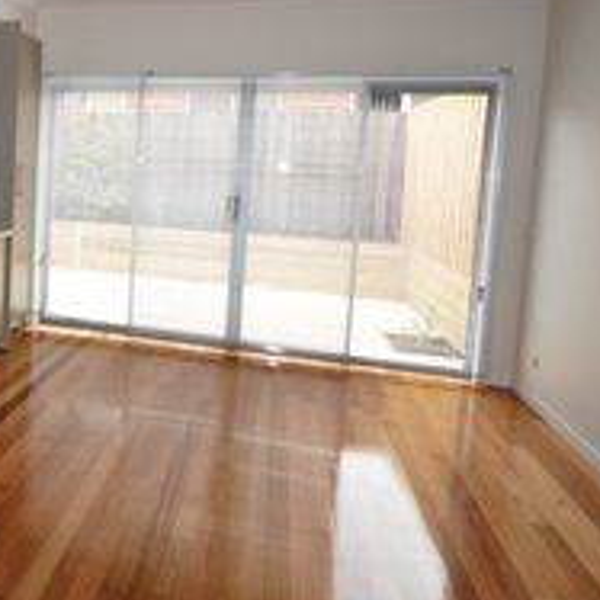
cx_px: 39
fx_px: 628
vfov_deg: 50.3
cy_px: 207
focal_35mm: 32
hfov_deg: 45.3
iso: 450
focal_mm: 10
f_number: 4
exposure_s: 1/125
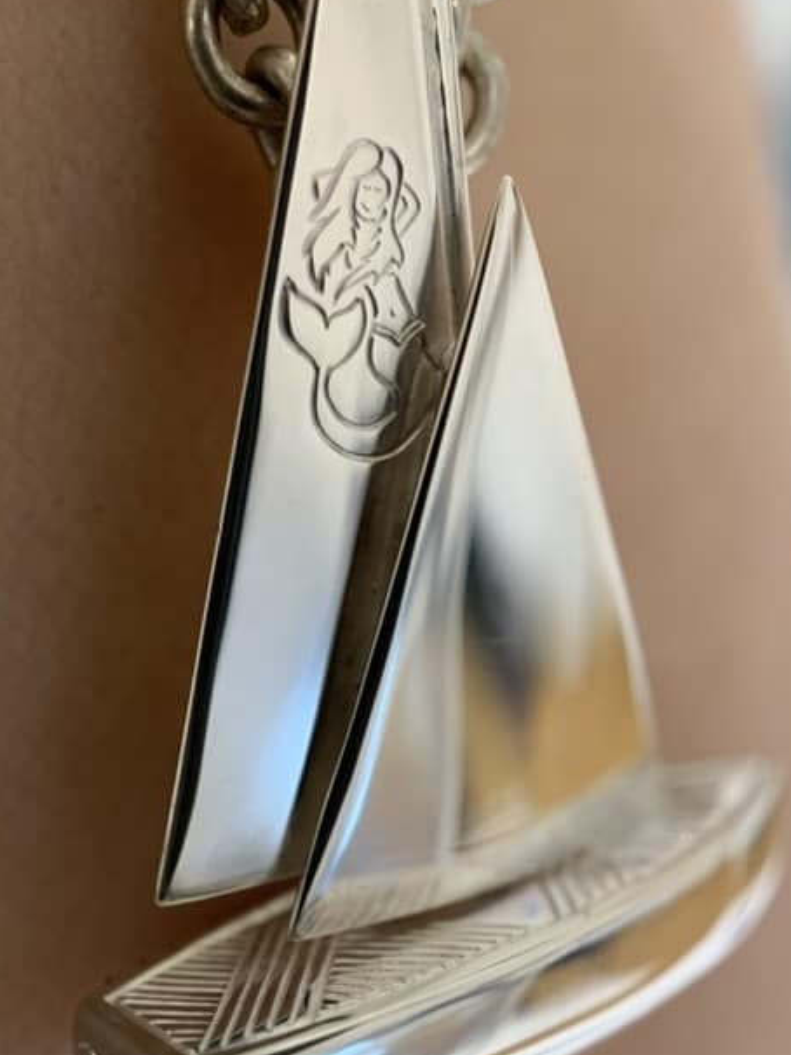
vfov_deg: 42.4
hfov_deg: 32.8
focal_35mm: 44
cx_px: 315
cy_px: 704
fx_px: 1340
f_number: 1.8
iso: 125
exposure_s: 1/50
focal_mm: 4.25
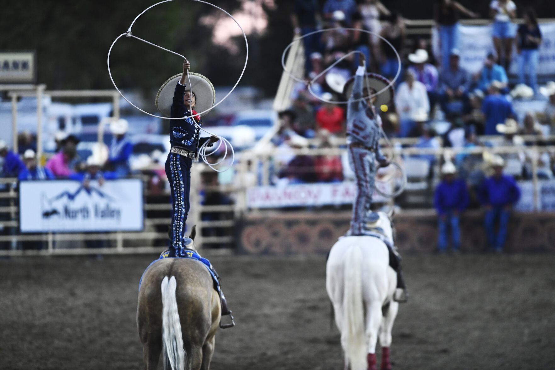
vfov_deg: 4.6
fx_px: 4624
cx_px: 278
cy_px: 185
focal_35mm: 300
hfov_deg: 6.9
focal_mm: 300
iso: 4000
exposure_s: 1/1000
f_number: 2.8
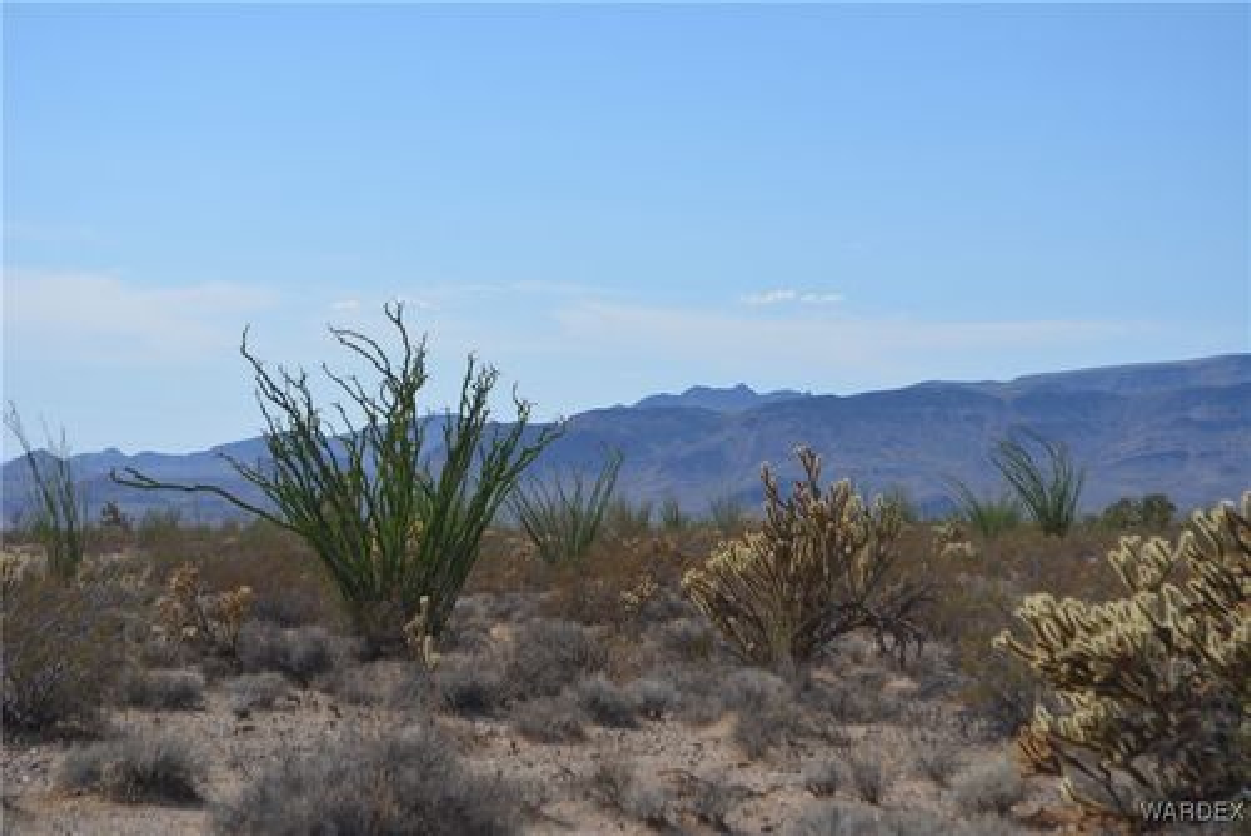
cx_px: 626
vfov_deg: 16.6
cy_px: 418
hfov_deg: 24.6
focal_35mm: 82
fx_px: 2868
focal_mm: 55
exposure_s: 1/2000
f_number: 8
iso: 400
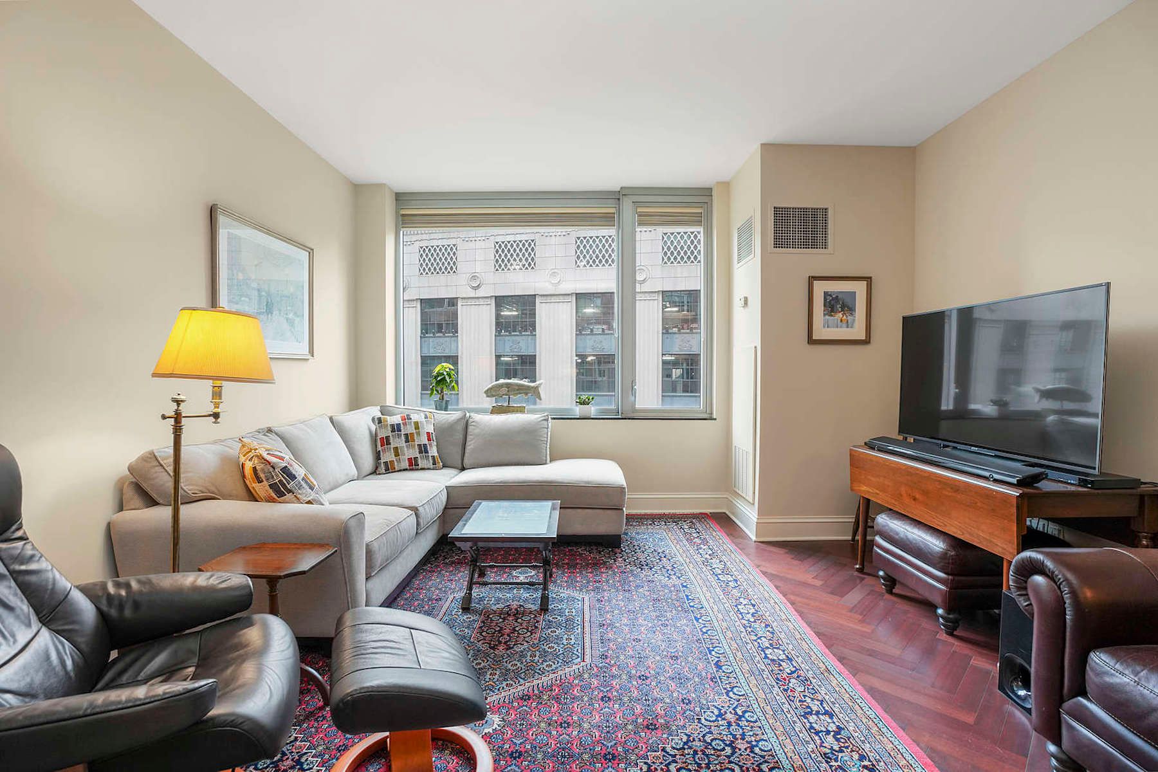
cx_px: 579
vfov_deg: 73.7
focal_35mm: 16
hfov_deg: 96.7
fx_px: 515
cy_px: 386
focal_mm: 16
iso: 1000
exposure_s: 1/13
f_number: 5.6
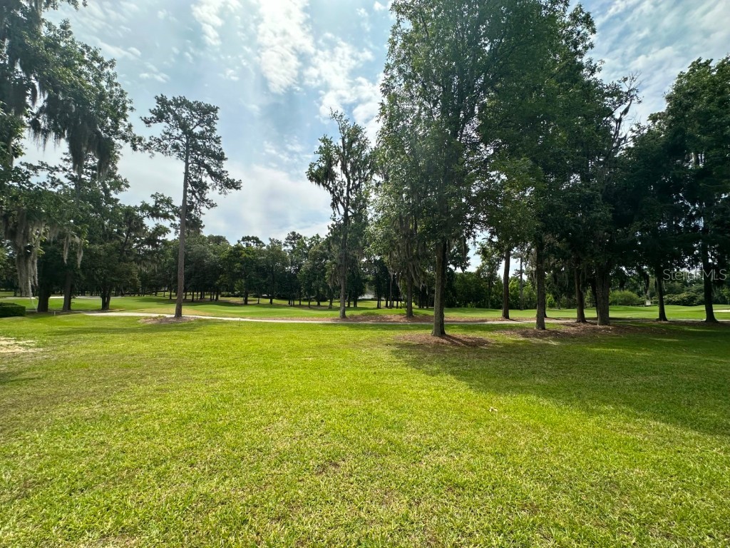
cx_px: 365
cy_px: 274
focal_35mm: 14
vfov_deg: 85.7
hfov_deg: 102.1
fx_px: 295
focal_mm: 2.22
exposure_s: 1/2451
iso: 50
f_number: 2.2
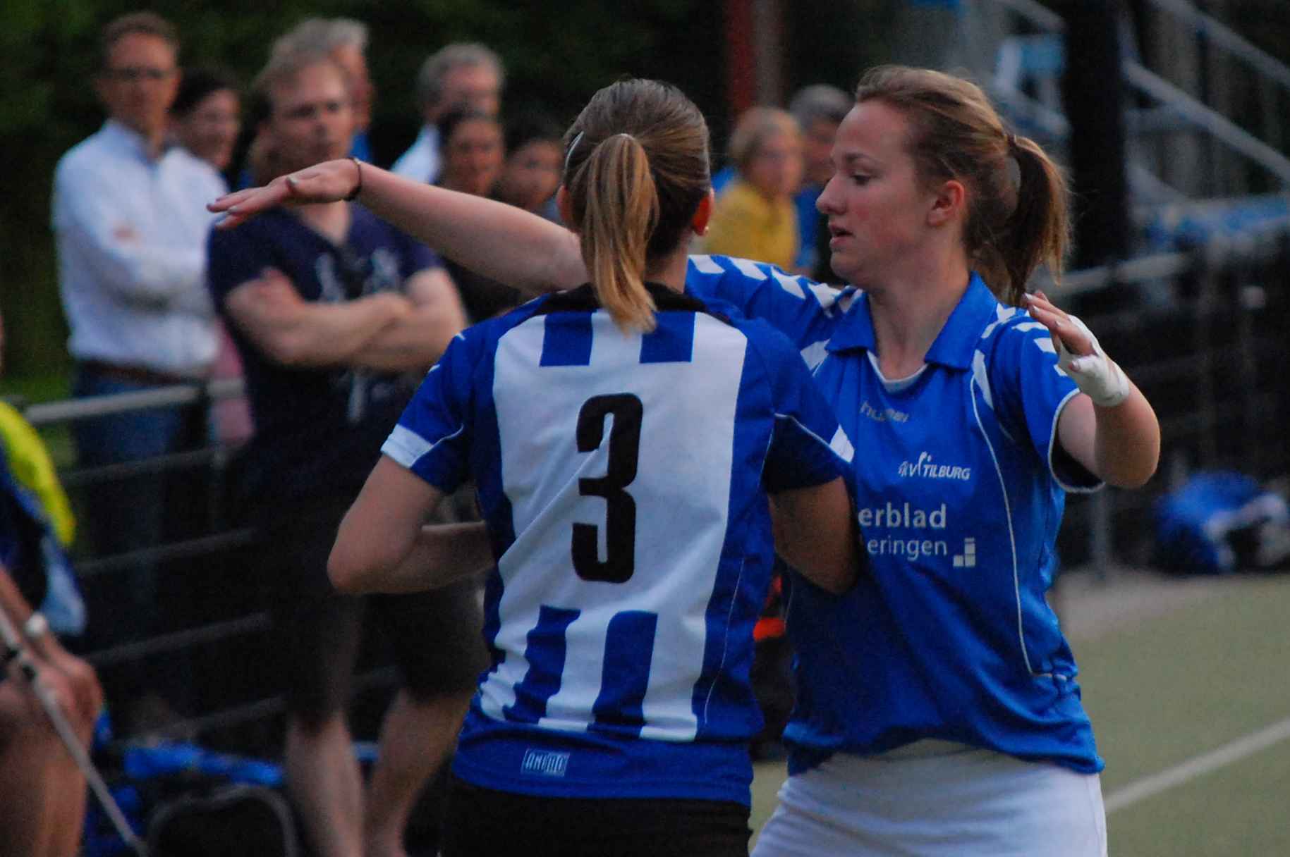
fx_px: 10740
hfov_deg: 6.9
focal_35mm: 300
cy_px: 428
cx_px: 645
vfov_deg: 4.6
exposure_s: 1/500
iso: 1600
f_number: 5.6
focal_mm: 200
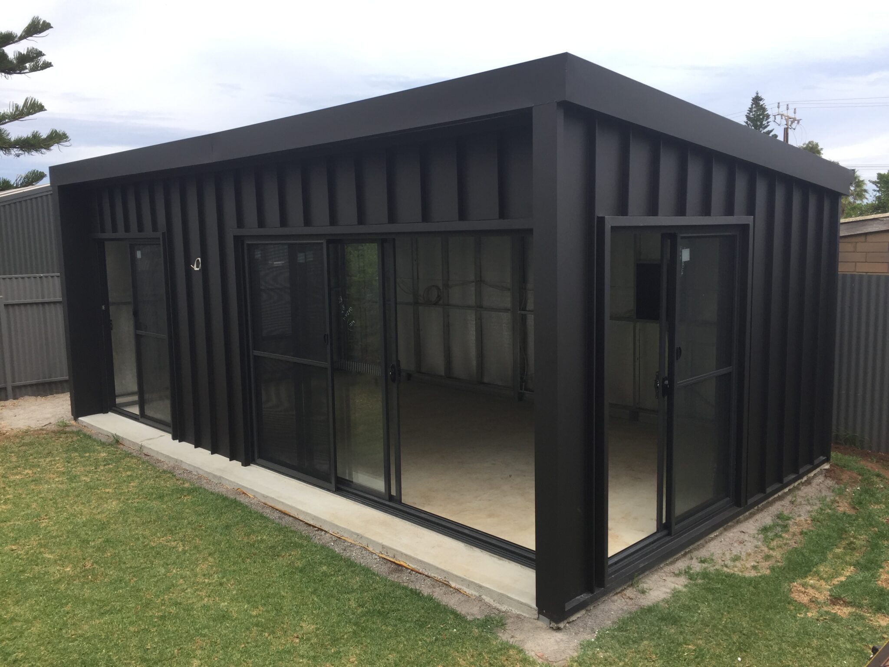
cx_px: 444
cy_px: 334
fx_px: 745
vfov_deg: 48.2
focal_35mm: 29
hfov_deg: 61.7
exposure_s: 1/775
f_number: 2.2
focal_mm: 4.15
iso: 32
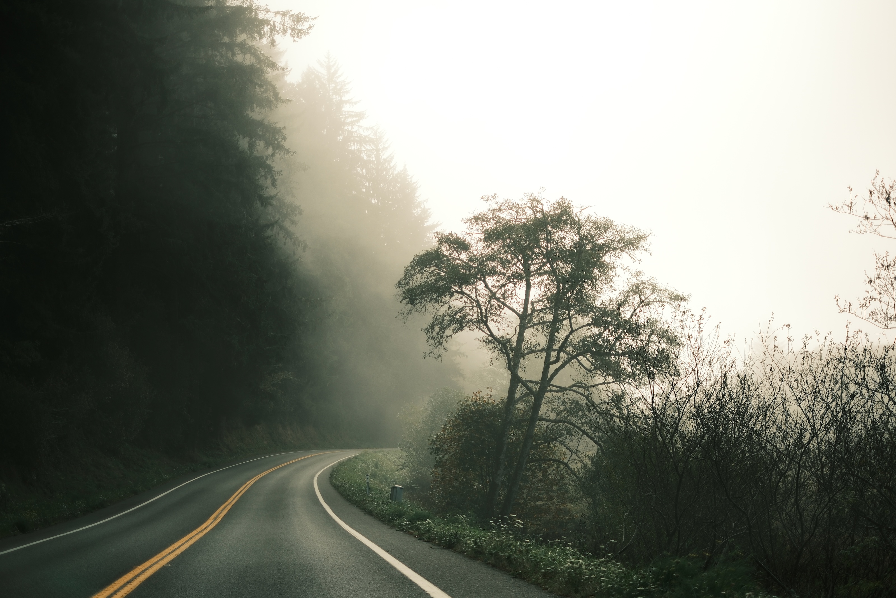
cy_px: 299
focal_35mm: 53
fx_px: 1319
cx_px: 448
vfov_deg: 25.5
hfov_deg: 37.5
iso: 125
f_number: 1.4
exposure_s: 1/6000
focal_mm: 35
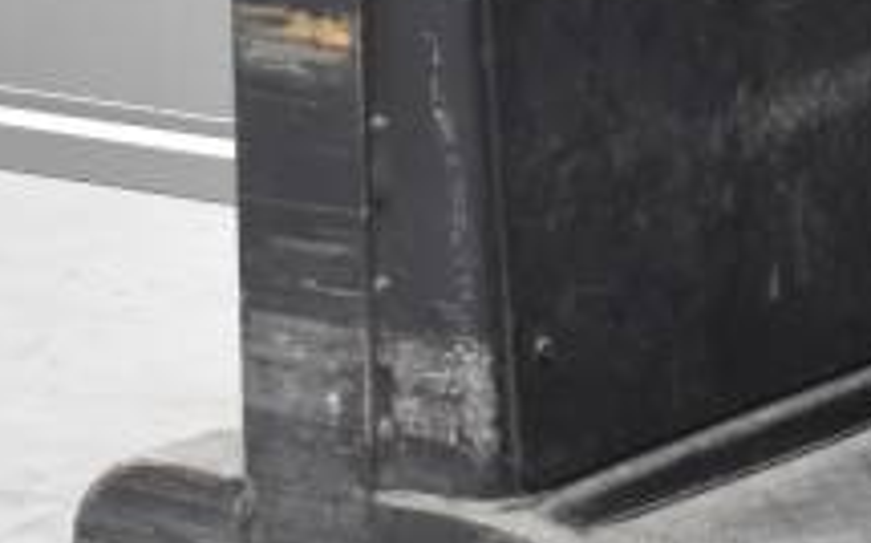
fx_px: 5476
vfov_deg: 5.6
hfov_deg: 8.8
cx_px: 1418
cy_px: -385
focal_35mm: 231
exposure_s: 1/15
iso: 1600
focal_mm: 27
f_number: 7.1
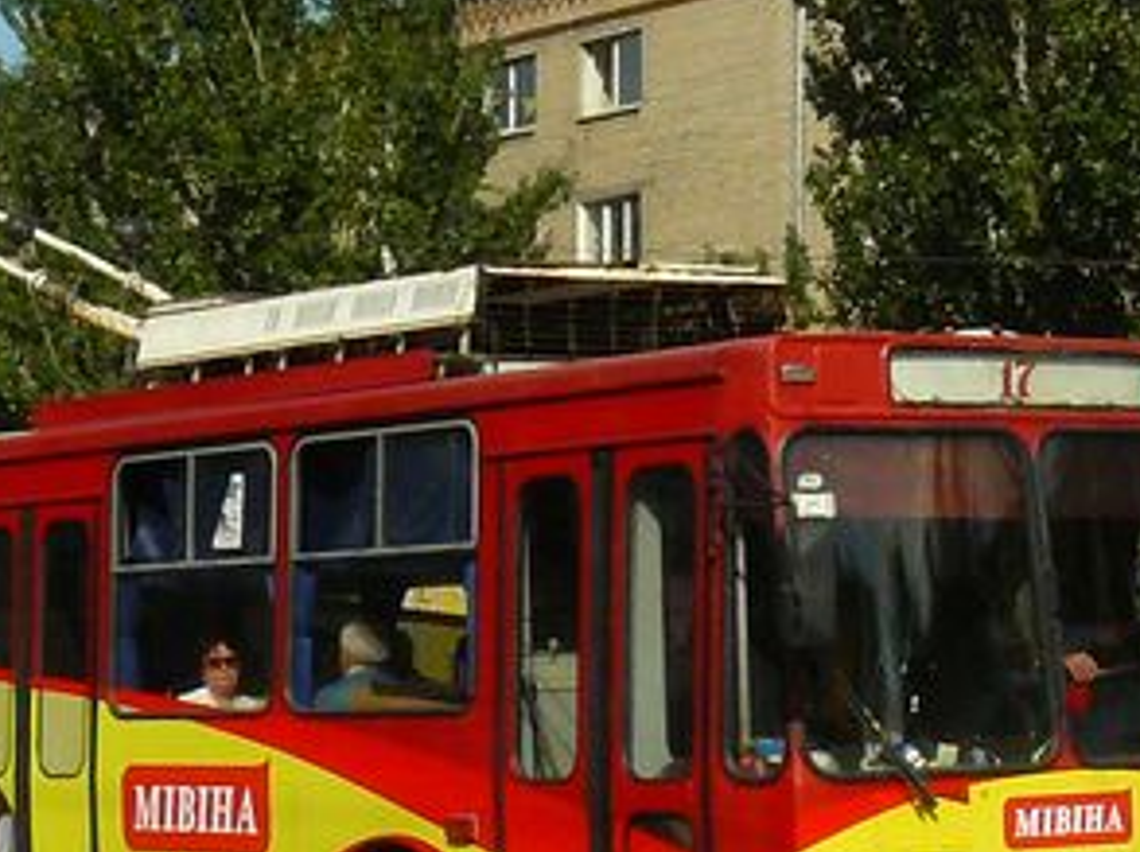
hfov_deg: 15.6
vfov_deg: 11.7
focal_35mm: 126
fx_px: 4144
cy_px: 296
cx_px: 755
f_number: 8
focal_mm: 6
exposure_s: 1/500
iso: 200
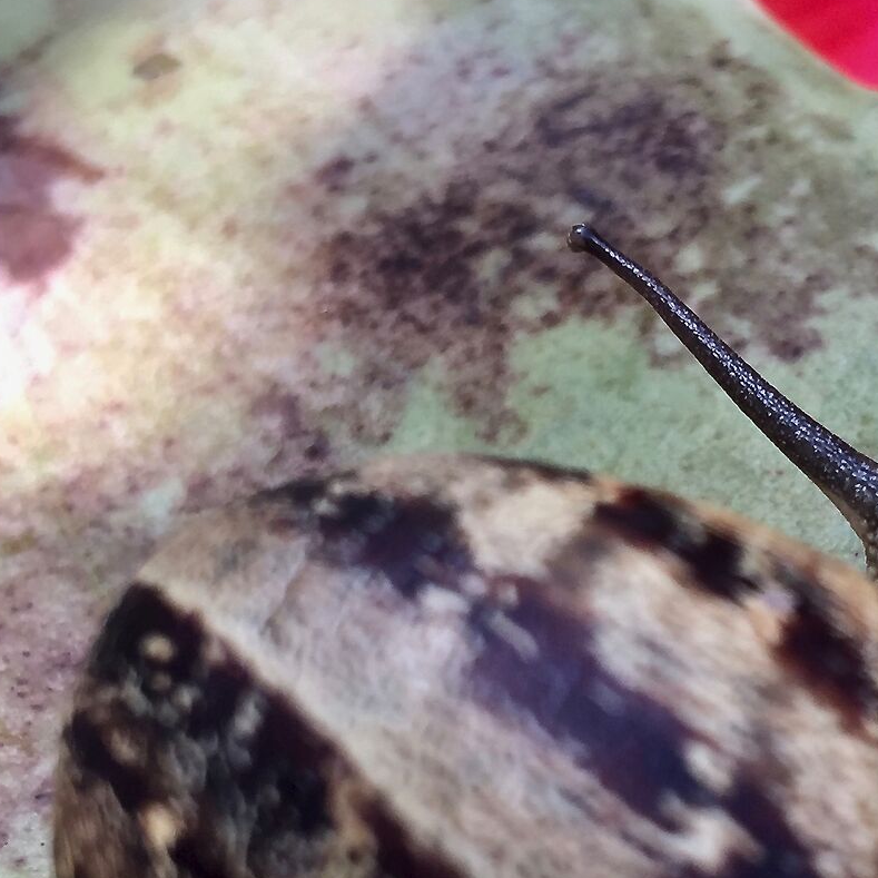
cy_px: 589
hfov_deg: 21.6
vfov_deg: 22.1
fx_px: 2238
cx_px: 808
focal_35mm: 78
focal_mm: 4.15
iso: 32
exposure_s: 1/276
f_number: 2.2
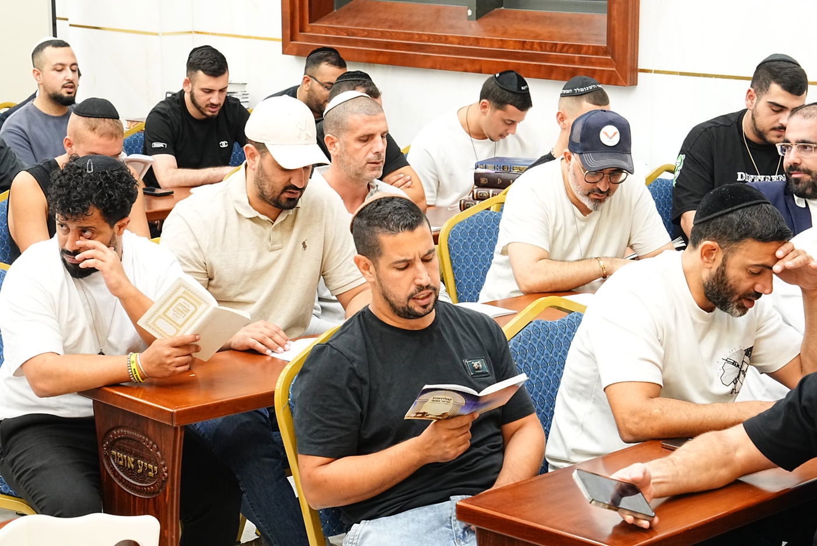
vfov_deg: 15.7
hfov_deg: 23.4
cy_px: 273
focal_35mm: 87
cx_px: 408
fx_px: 1975
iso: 2500
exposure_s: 1/60
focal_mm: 58
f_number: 9
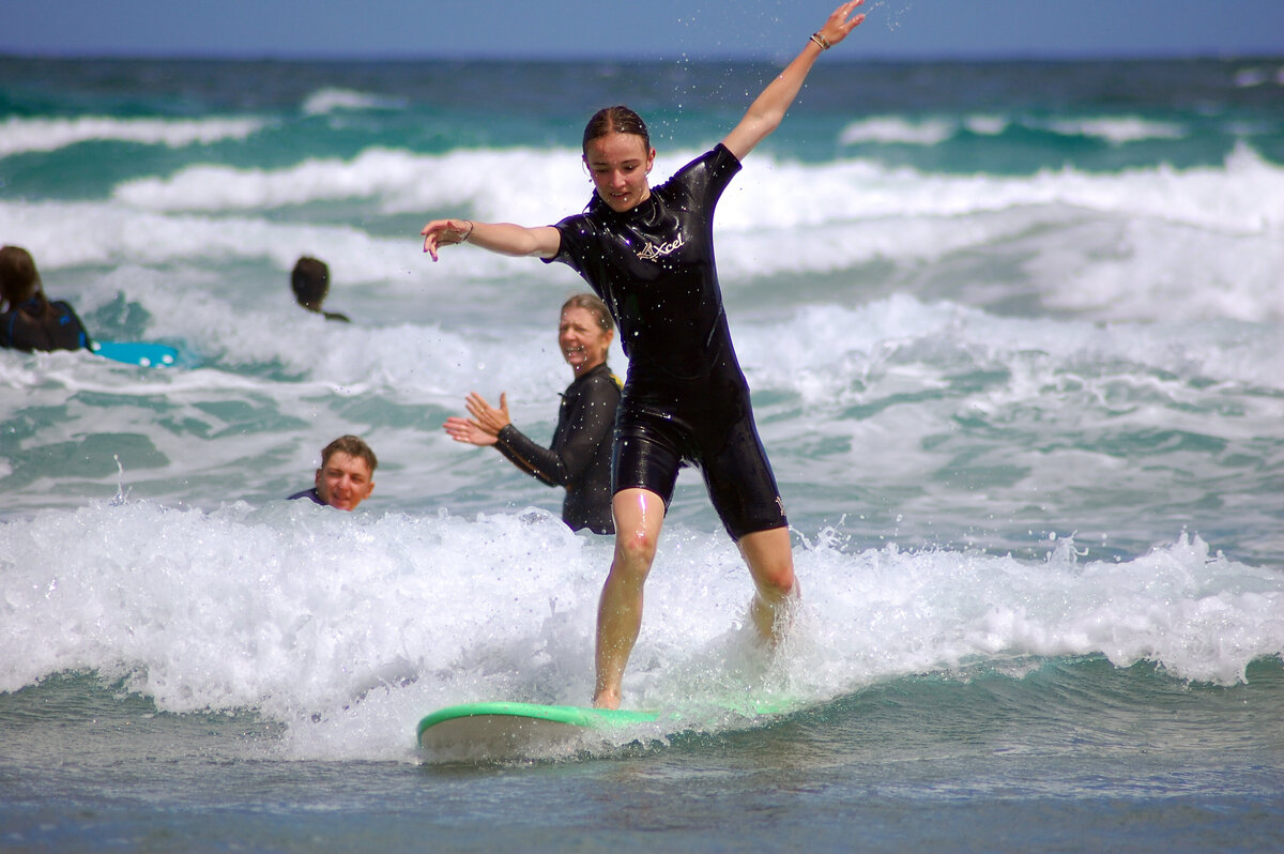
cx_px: 642
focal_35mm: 450
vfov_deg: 3.0
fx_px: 16036
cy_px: 427
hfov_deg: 4.6
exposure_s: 1/1250
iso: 200
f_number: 5.6
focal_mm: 300
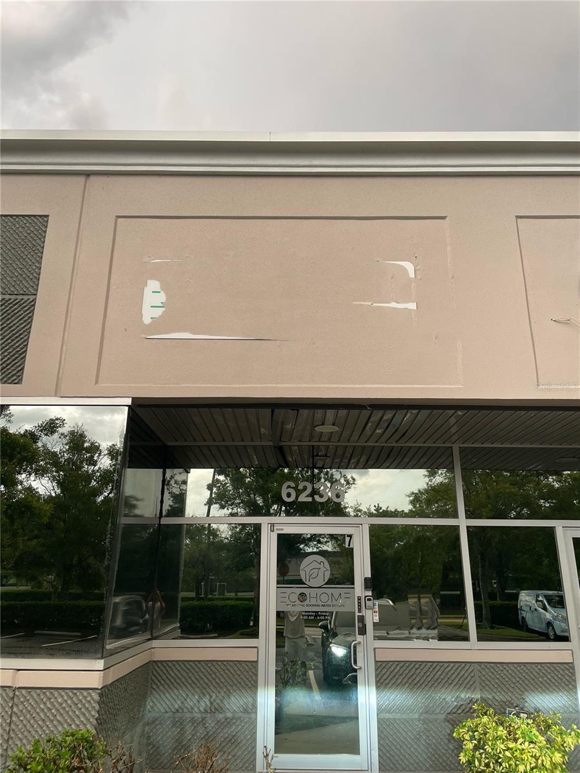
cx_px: 290
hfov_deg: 53.1
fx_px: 581
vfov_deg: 67.3
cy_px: 386
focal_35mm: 26
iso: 80
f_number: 1.6
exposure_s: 1/121
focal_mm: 4.2
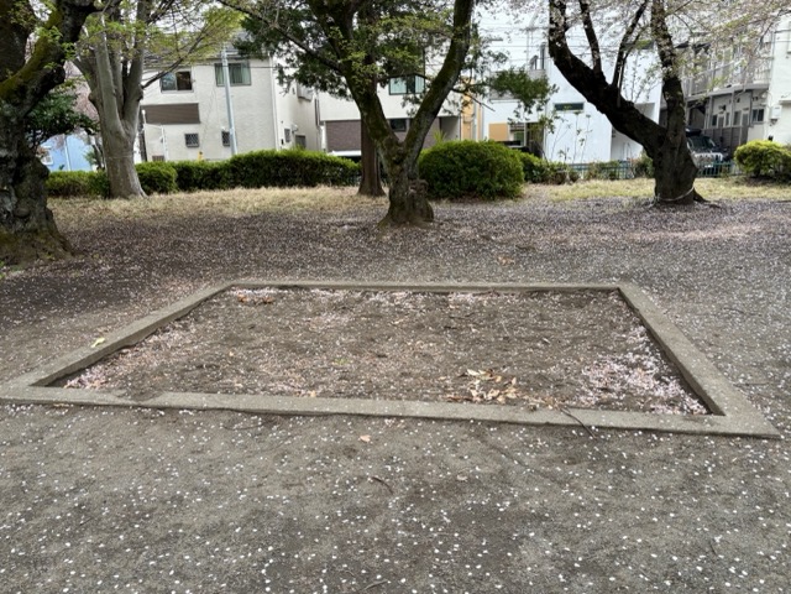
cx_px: 396
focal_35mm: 26
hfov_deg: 67.3
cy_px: 297
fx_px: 594
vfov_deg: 53.1
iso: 50
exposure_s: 1/160
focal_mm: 5.96
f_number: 1.6
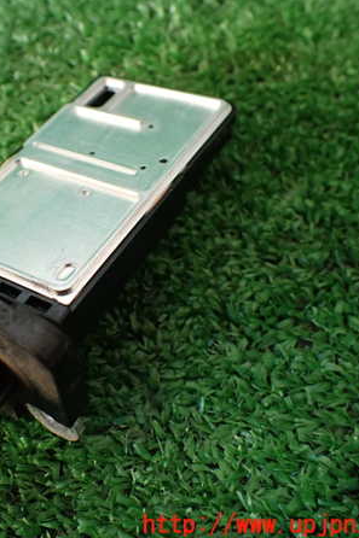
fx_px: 629
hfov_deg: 30.8
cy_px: 269
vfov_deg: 46.4
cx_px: 53
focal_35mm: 42
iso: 500
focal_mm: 5.4
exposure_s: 1/125
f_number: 2.3
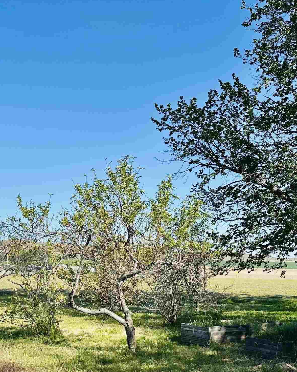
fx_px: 538
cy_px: 286
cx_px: 177
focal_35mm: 49
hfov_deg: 30.8
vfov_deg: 37.0
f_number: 1.78
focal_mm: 6.86
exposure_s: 1/3058
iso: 80
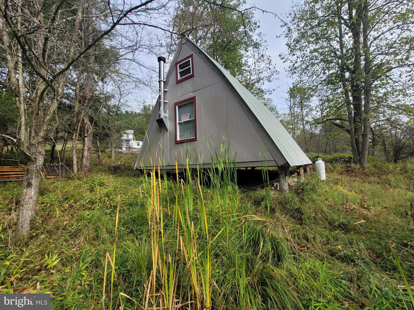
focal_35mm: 13
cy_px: 155
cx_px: 207
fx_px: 155
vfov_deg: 89.9
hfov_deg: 106.2
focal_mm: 2.2
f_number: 2.2
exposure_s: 1/816
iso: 64
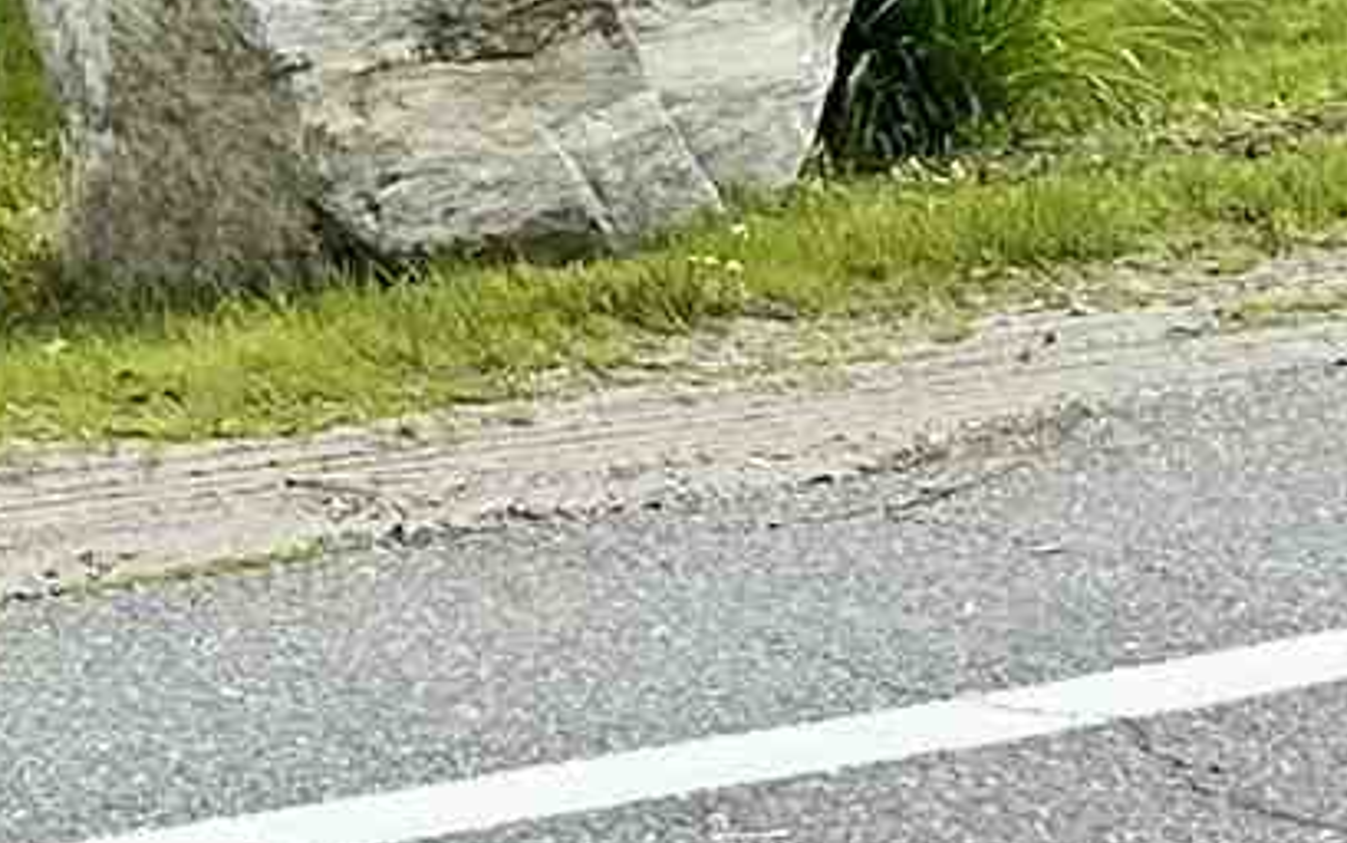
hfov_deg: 10.8
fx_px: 7015
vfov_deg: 6.3
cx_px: -257
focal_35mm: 191
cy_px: -1637
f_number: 1.78
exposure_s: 1/5848
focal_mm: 6.86
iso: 80
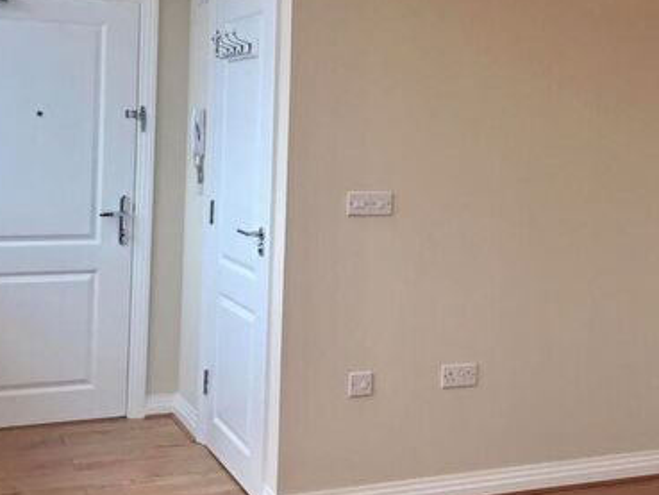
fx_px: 1047
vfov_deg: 26.3
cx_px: 441
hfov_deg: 34.6
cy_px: 144
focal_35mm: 55
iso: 32
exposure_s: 1/33
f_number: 2.2
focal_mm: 4.15
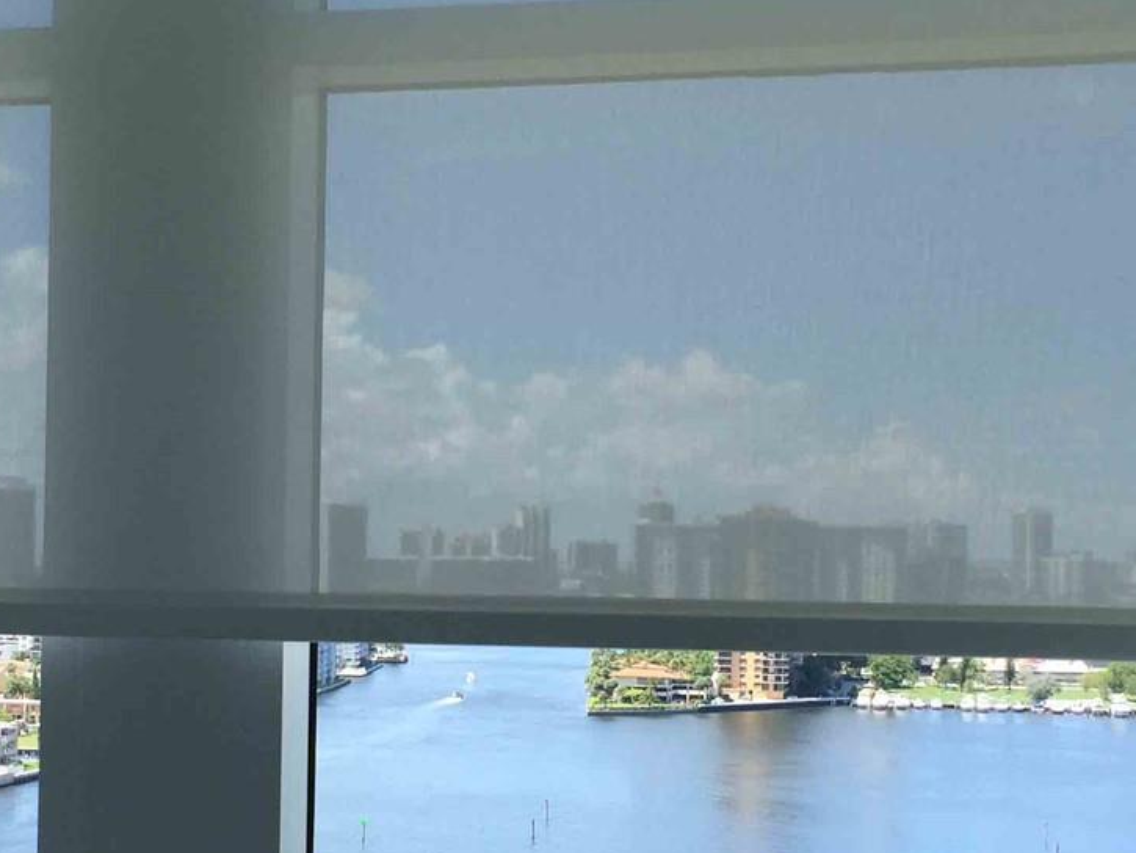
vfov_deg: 22.9
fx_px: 2101
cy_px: 511
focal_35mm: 64
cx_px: 484
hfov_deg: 30.2
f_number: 2.2
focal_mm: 4.15
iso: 32
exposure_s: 1/565
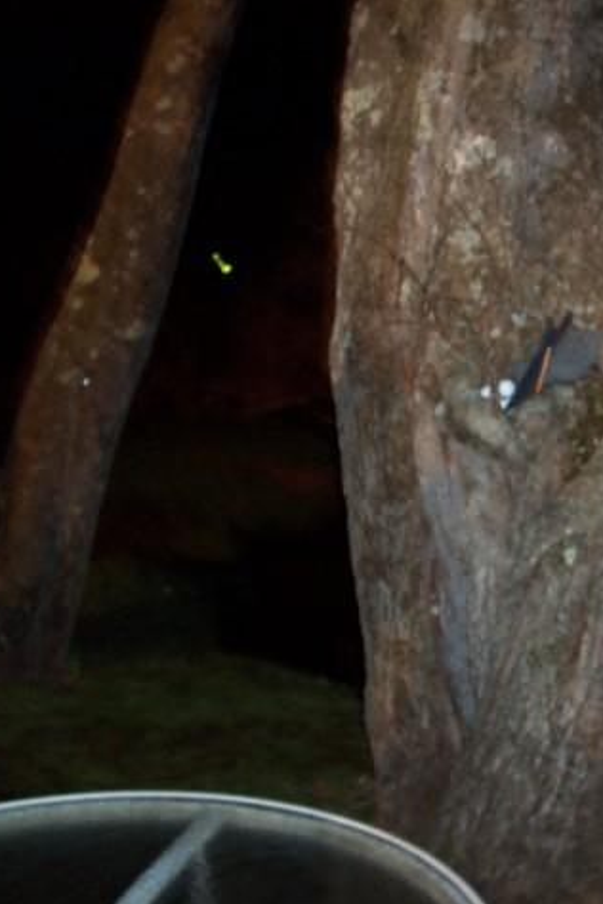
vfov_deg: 38.2
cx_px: 527
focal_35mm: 52
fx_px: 1306
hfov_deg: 25.3
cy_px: 454
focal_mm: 5.6
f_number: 2.8
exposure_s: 1/2
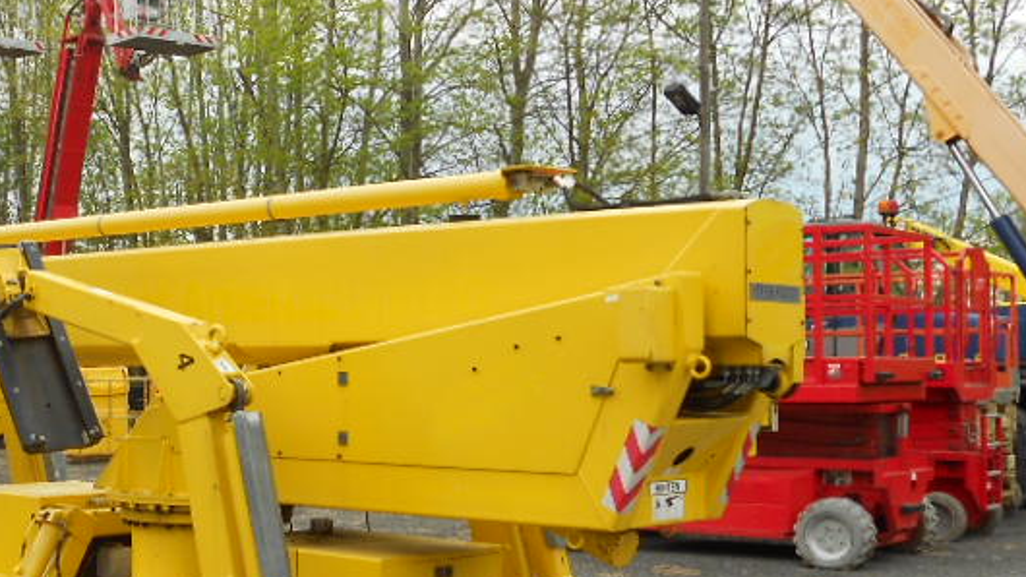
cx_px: 236
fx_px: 1659
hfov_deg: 33.6
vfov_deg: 19.7
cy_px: 387
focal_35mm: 61
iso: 80
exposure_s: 1/250
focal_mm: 5.1
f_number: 3.4
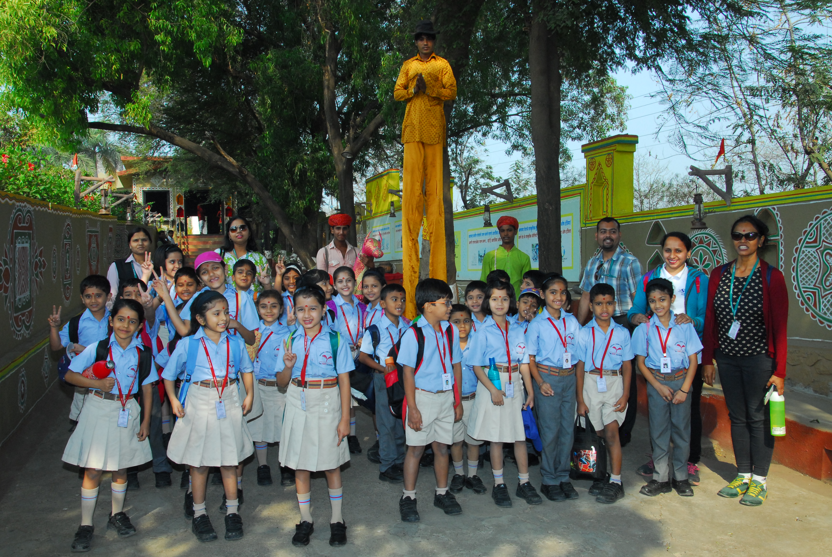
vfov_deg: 40.1
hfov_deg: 57.2
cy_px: 278
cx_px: 416
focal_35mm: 33
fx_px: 764
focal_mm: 22
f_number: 10
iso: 640
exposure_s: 1/200
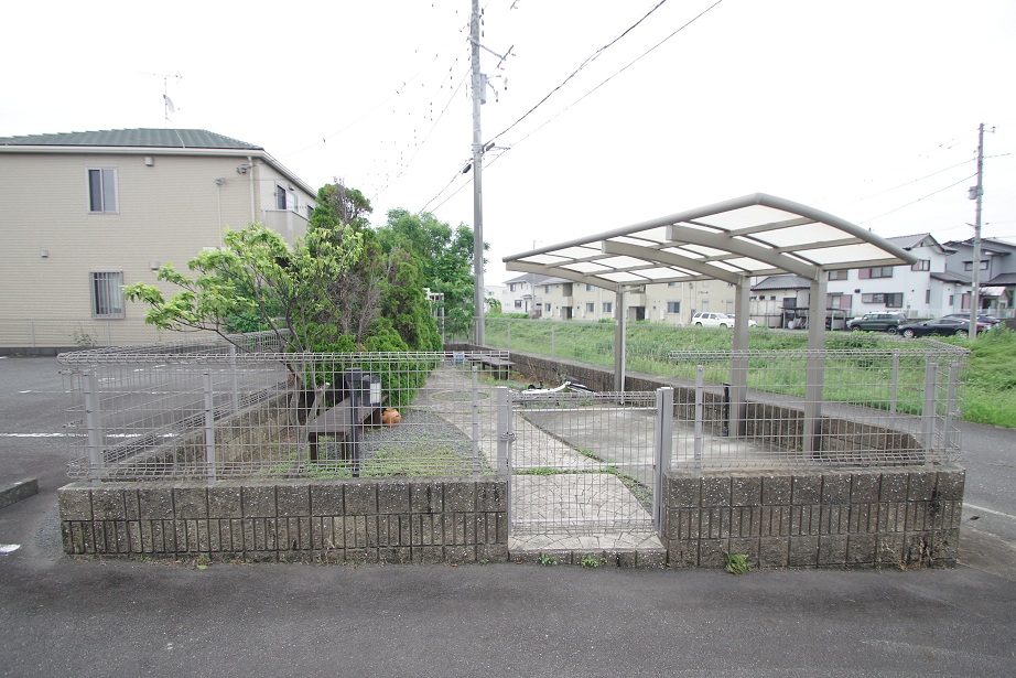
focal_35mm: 15
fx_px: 423
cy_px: 339
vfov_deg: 77.3
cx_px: 508
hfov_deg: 100.4
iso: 200
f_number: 6.3
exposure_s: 1/160
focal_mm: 10
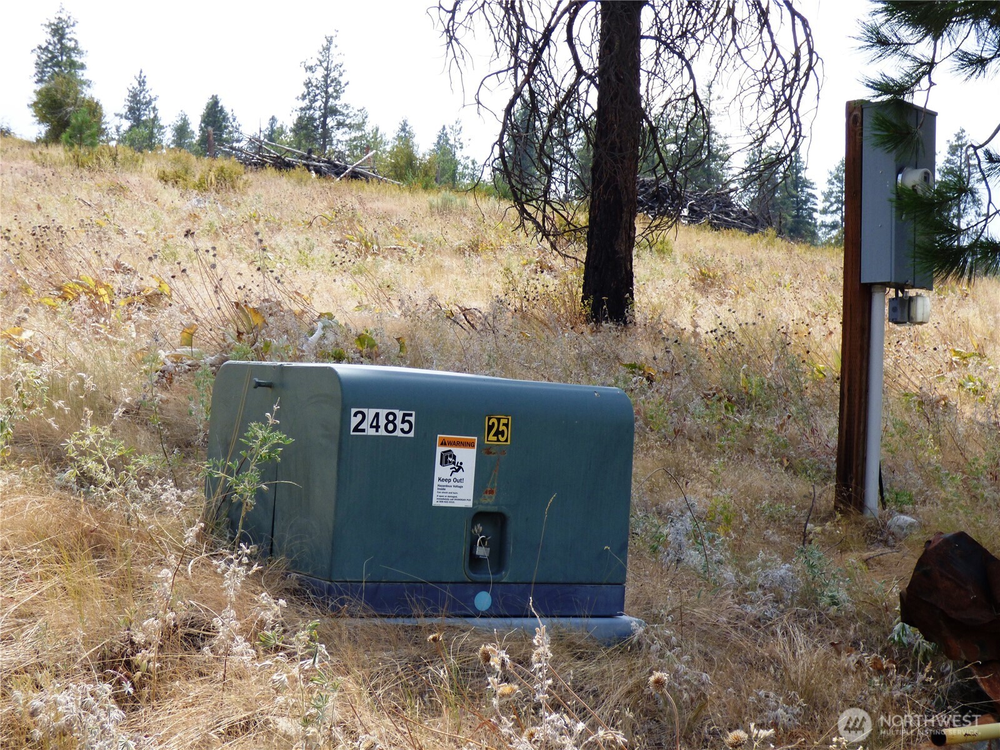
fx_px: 1676
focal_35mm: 58
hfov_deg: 33.2
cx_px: 500
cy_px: 375
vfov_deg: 25.2
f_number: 4
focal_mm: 9.92
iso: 100
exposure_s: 1/640
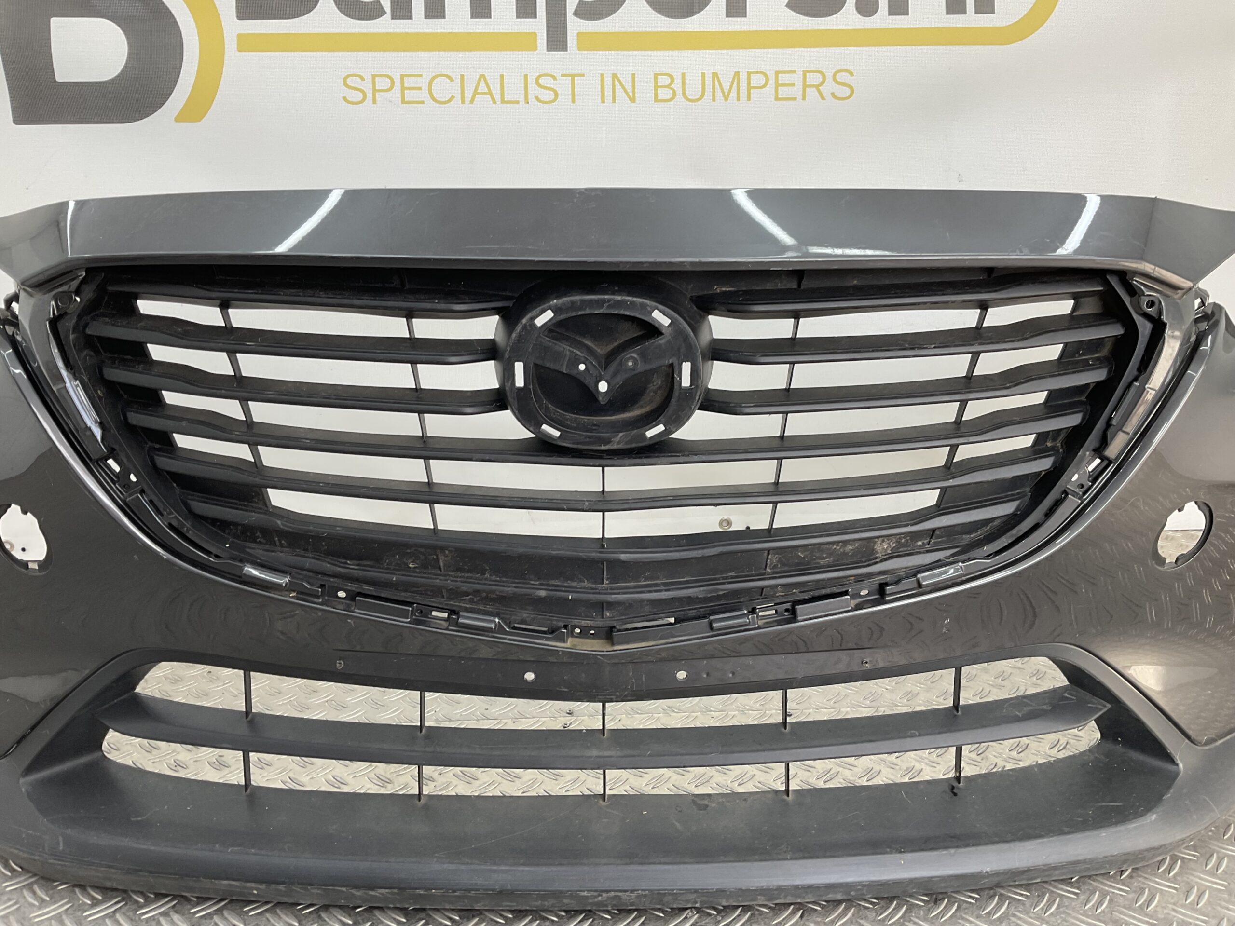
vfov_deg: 48.2
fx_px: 1035
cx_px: 618
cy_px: 463
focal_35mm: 29
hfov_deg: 61.7
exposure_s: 1/100
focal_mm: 3
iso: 20
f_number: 1.8
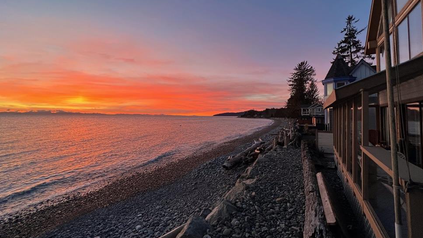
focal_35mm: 15
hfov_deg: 103.0
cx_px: 217
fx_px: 168
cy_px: 108
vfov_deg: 70.4
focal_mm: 1.57
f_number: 1.8
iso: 125
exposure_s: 1/99
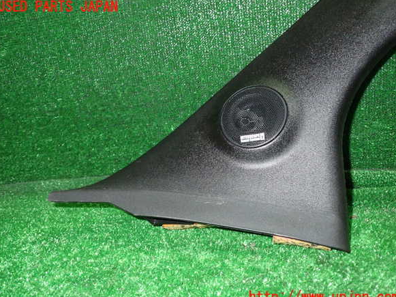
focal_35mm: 31
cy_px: 152
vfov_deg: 45.4
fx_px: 354
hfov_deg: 58.4
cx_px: 198
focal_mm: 5.4
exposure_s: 1/30
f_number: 6.3
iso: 800
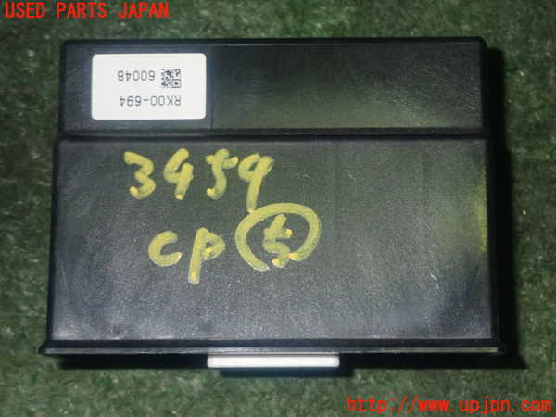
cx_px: 278
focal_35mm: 77
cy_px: 208
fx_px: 1237
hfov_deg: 25.3
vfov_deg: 19.1
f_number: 13
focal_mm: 13.65
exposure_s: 1/80
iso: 800
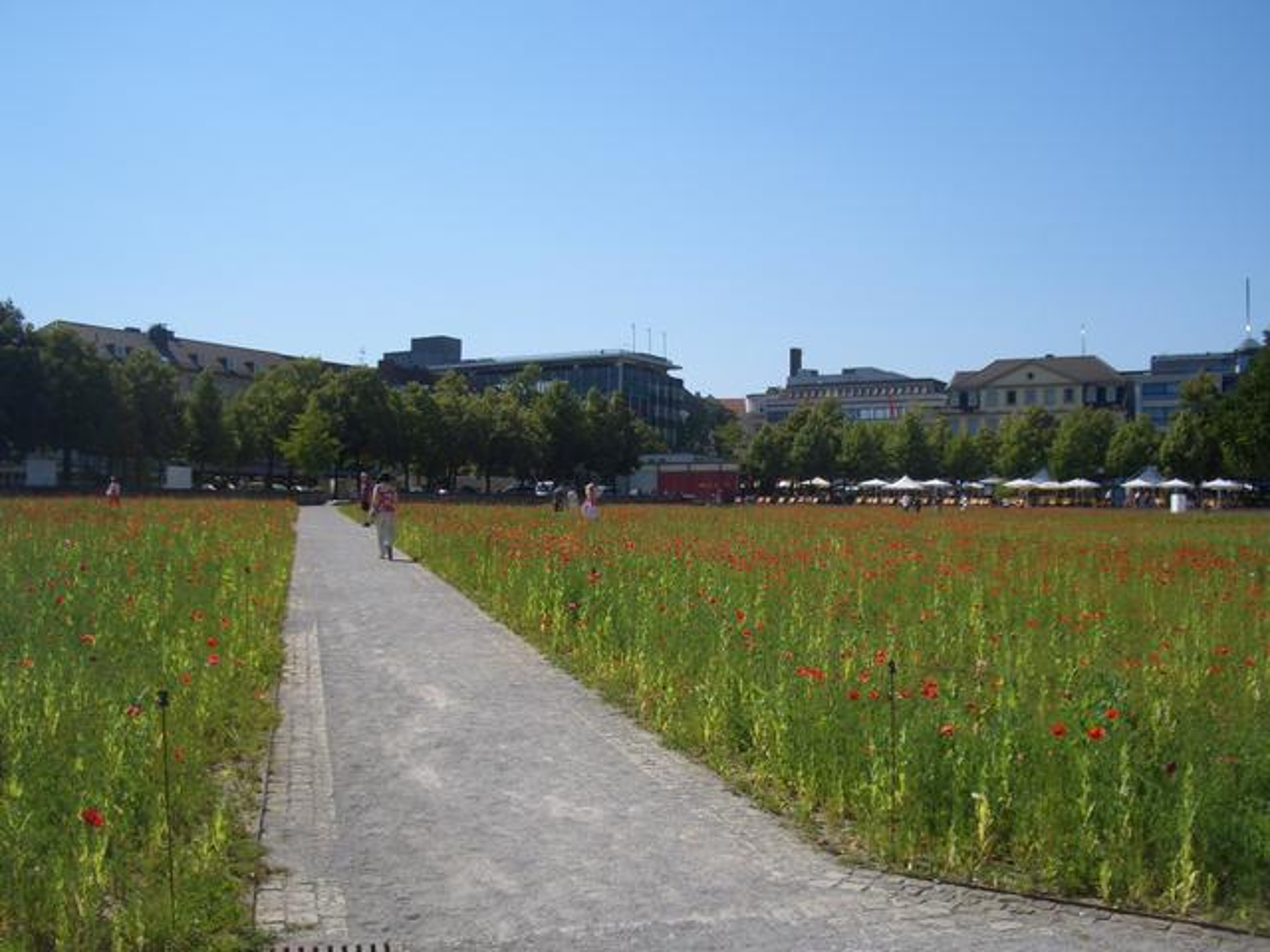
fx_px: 1284
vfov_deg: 40.7
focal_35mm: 35
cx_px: 635
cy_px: 476
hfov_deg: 52.6
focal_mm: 5.8
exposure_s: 1/640
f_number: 4.3
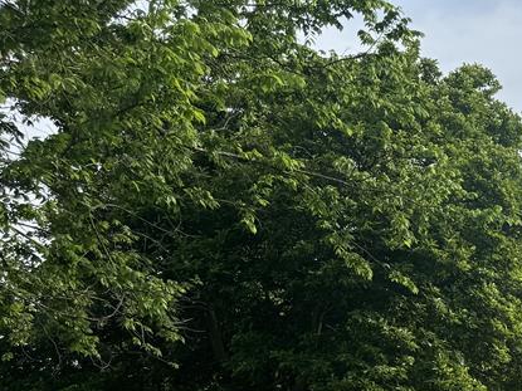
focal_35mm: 74
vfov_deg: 18.2
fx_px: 1116
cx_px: 696
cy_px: 541
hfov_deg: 23.1
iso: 80
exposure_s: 1/3247
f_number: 1.78
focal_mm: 6.76
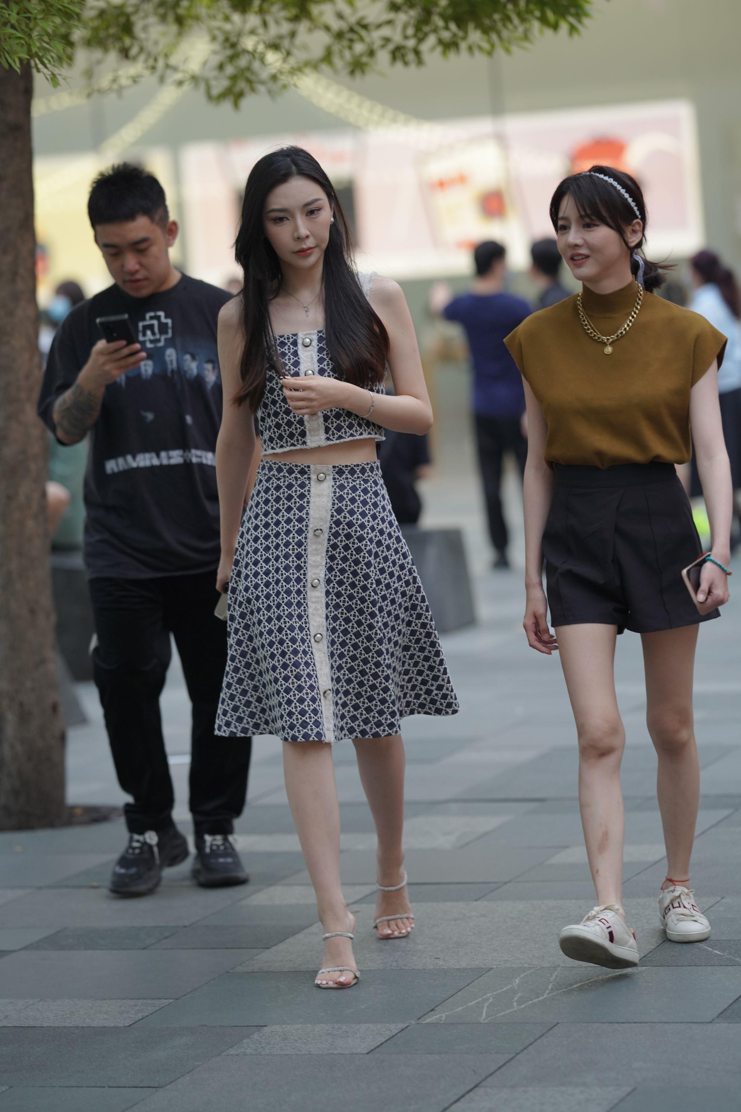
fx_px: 4168
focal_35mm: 135
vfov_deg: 15.2
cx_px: 370
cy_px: 556
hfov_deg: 10.2
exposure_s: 1/500
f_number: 2.5
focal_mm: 135
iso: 640
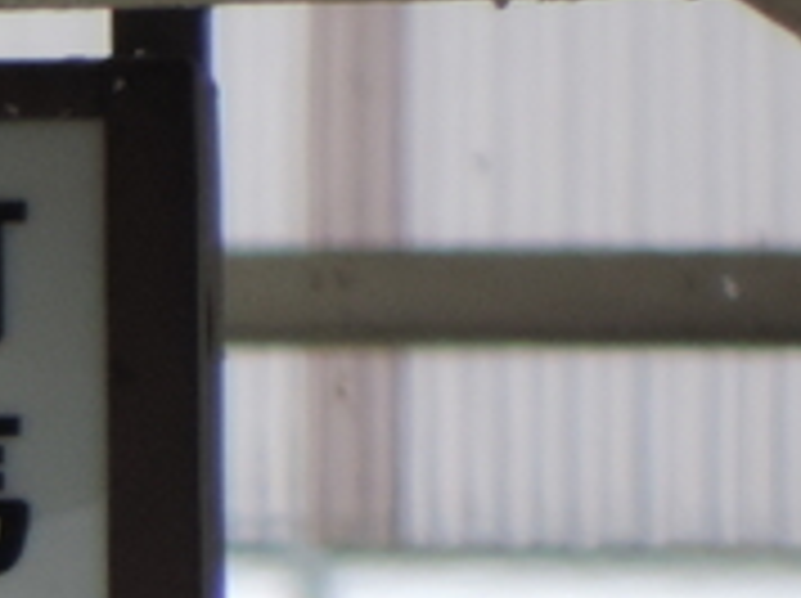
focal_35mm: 4049
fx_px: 93566
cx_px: -846
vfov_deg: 0.4
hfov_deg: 0.5
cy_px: 522
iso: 280
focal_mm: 160.5
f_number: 5.5
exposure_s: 1/500
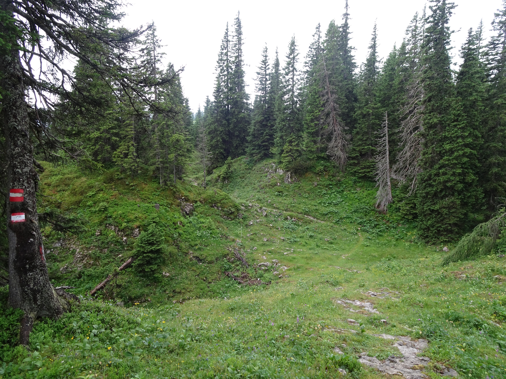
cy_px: 190
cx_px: 253
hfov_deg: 71.6
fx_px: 351
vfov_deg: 56.8
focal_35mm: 24
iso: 80
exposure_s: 1/40
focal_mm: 4.1
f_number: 3.5
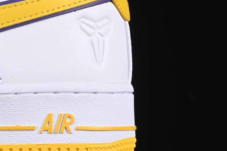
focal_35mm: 249
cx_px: -127
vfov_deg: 5.5
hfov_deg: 8.1
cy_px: 7
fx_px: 1570
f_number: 8
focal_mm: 50
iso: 160
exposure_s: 1/100
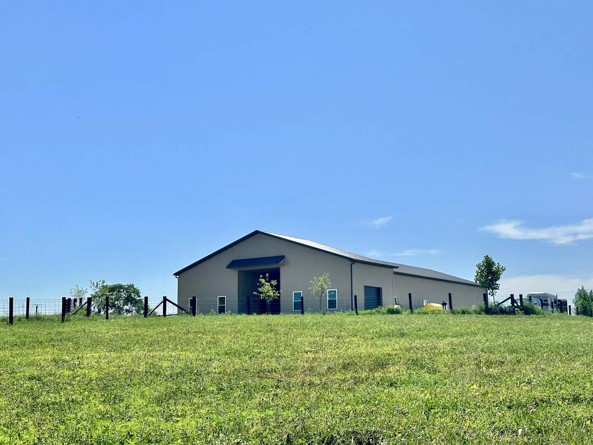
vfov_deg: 30.3
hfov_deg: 39.7
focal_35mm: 48
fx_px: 822
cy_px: 222
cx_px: 296
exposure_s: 1/8929
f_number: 1.78
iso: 64
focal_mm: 6.86
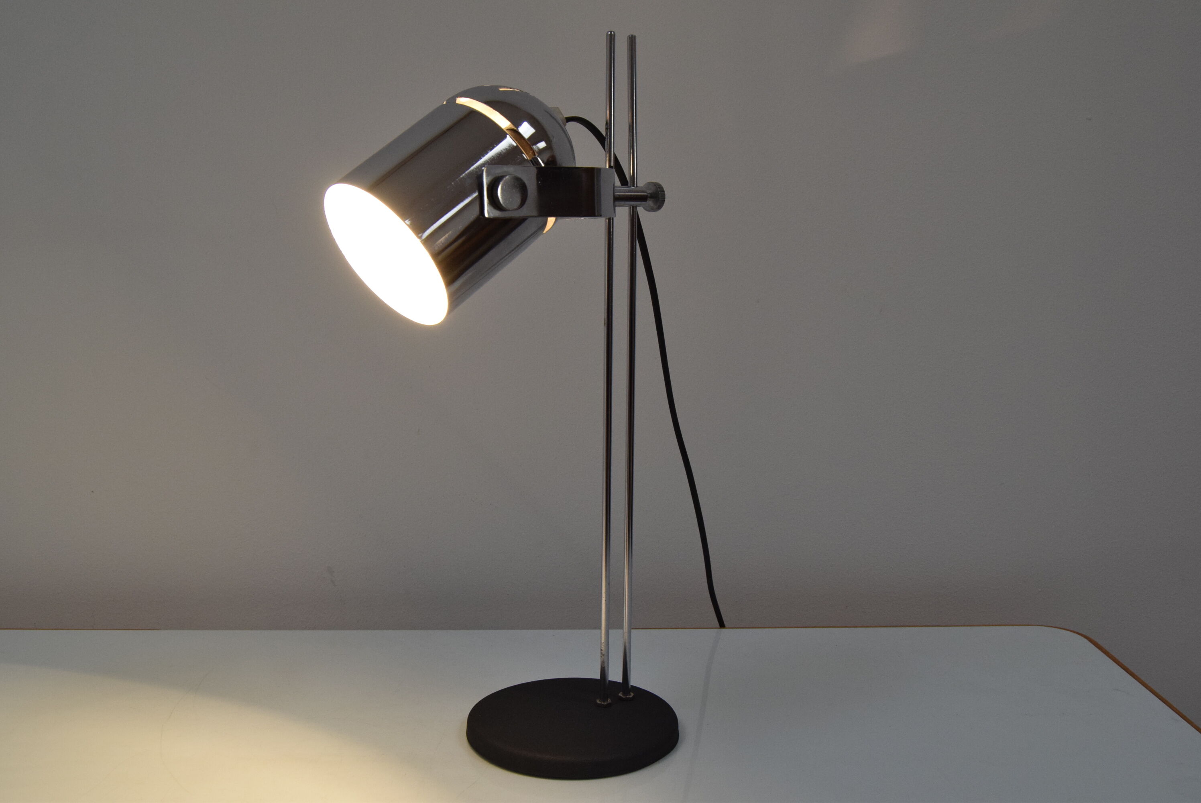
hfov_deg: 53.1
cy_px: 402
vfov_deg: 36.9
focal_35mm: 36
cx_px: 600
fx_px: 1202
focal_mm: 24
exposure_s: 1/100
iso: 1600
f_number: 7.1
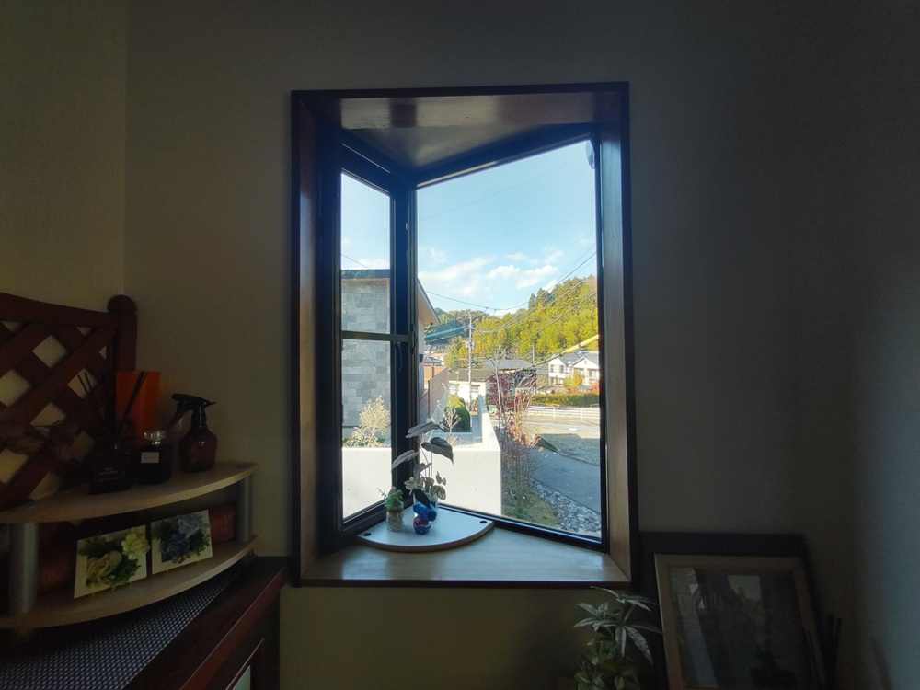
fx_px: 399
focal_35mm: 15
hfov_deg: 98.2
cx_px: 460
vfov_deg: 81.7
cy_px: 345
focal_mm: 1.6
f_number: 2.4
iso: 57
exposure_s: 1/100
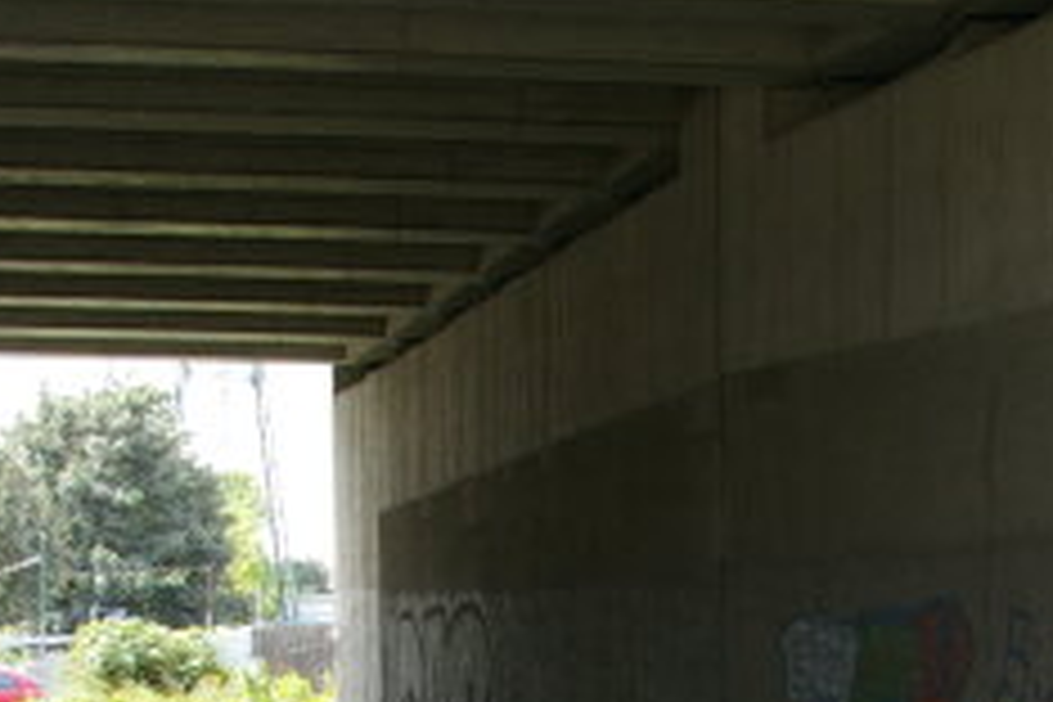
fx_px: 3443
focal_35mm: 118
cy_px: 814
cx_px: 1008
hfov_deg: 17.1
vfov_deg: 11.4
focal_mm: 23
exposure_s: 1/125
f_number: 5.6
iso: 200
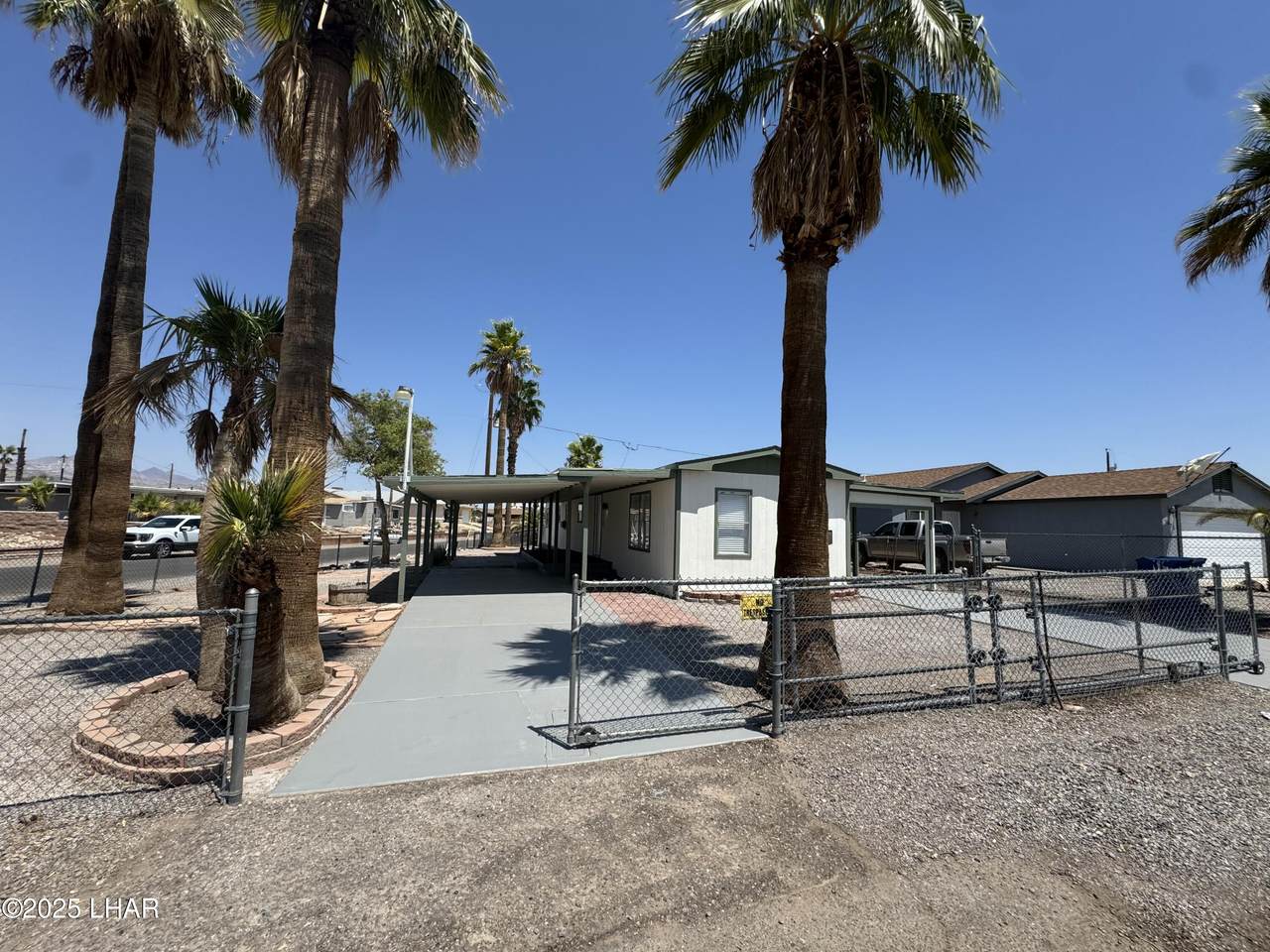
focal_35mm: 14
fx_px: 514
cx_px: 635
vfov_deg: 85.7
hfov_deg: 102.1
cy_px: 476
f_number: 2.2
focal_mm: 2.22
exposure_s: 1/2674
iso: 50
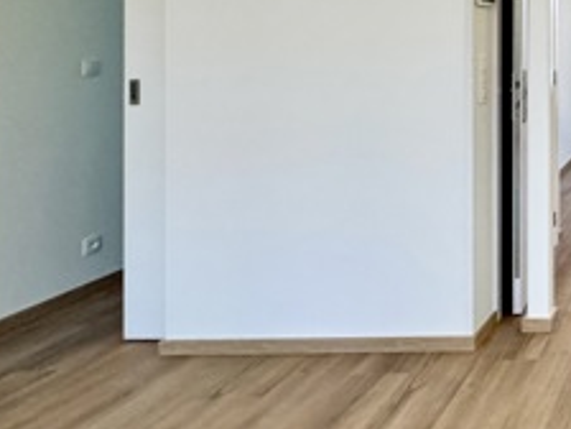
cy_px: 26
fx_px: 660
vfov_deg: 33.6
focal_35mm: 40
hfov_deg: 33.4
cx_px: 752
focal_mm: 2.22
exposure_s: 1/100
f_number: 2.2
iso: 320
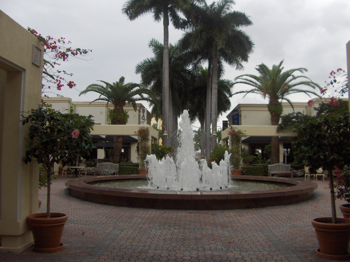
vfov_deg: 40.7
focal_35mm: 35
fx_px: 354
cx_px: 175
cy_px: 131
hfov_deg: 52.6
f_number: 2.6
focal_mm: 5.8
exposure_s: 1/532
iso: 100
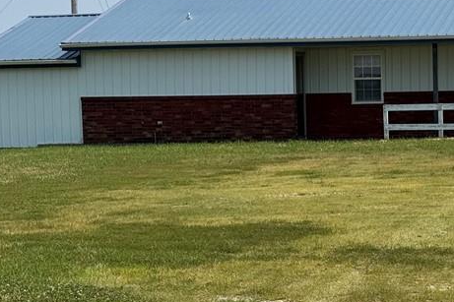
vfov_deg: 12.3
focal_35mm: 111
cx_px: 384
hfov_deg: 18.2
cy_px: 221
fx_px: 1399
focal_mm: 6.76
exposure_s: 1/5848
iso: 64
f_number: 1.78
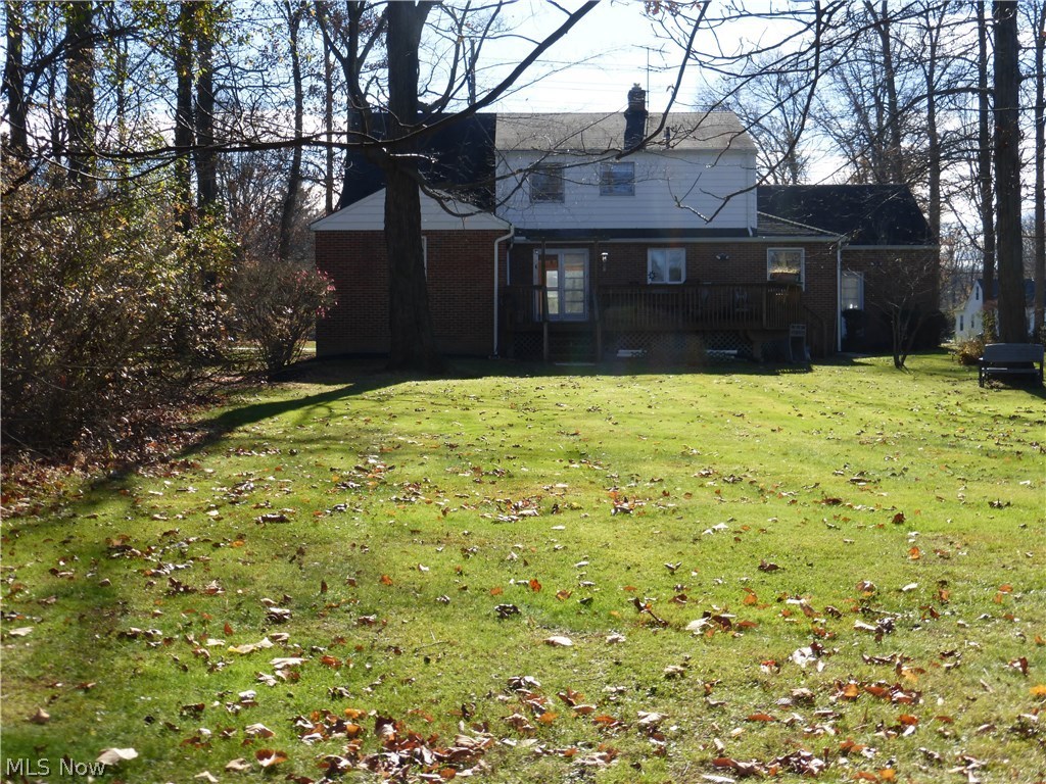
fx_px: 1390
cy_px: 392
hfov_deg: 41.2
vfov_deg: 31.5
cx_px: 523
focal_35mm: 46
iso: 100
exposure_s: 1/500
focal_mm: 7.9
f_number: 4.1
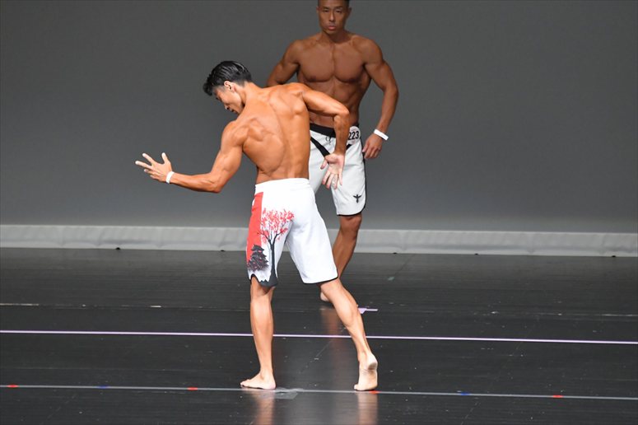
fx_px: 6111
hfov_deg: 6.0
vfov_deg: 4.0
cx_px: 319
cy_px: 212
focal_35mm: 345
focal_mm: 230
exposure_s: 1/400
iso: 5000
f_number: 5.6
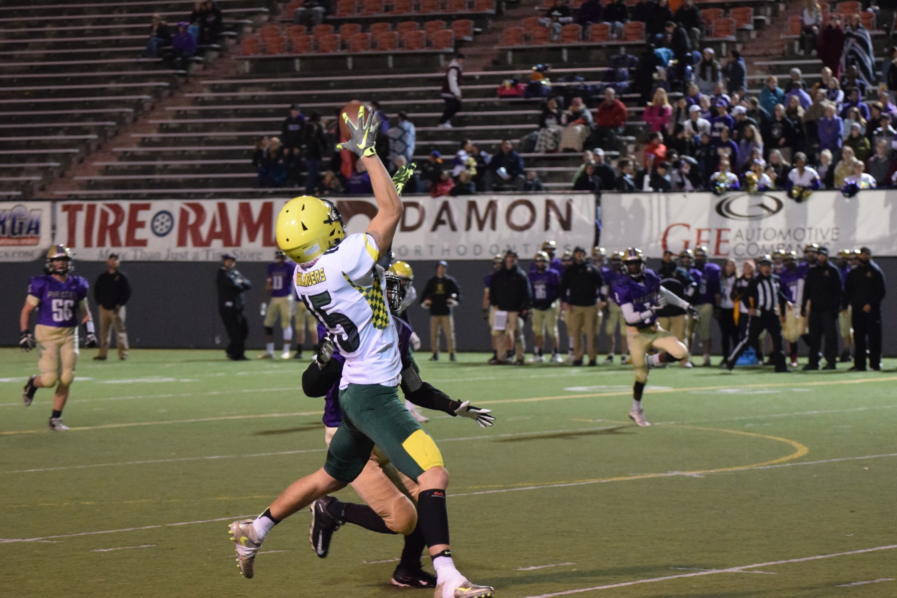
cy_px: 299
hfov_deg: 13.7
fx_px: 3737
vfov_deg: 9.1
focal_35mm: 150
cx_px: 448
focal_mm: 100
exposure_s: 1/500
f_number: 4.5
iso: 6400
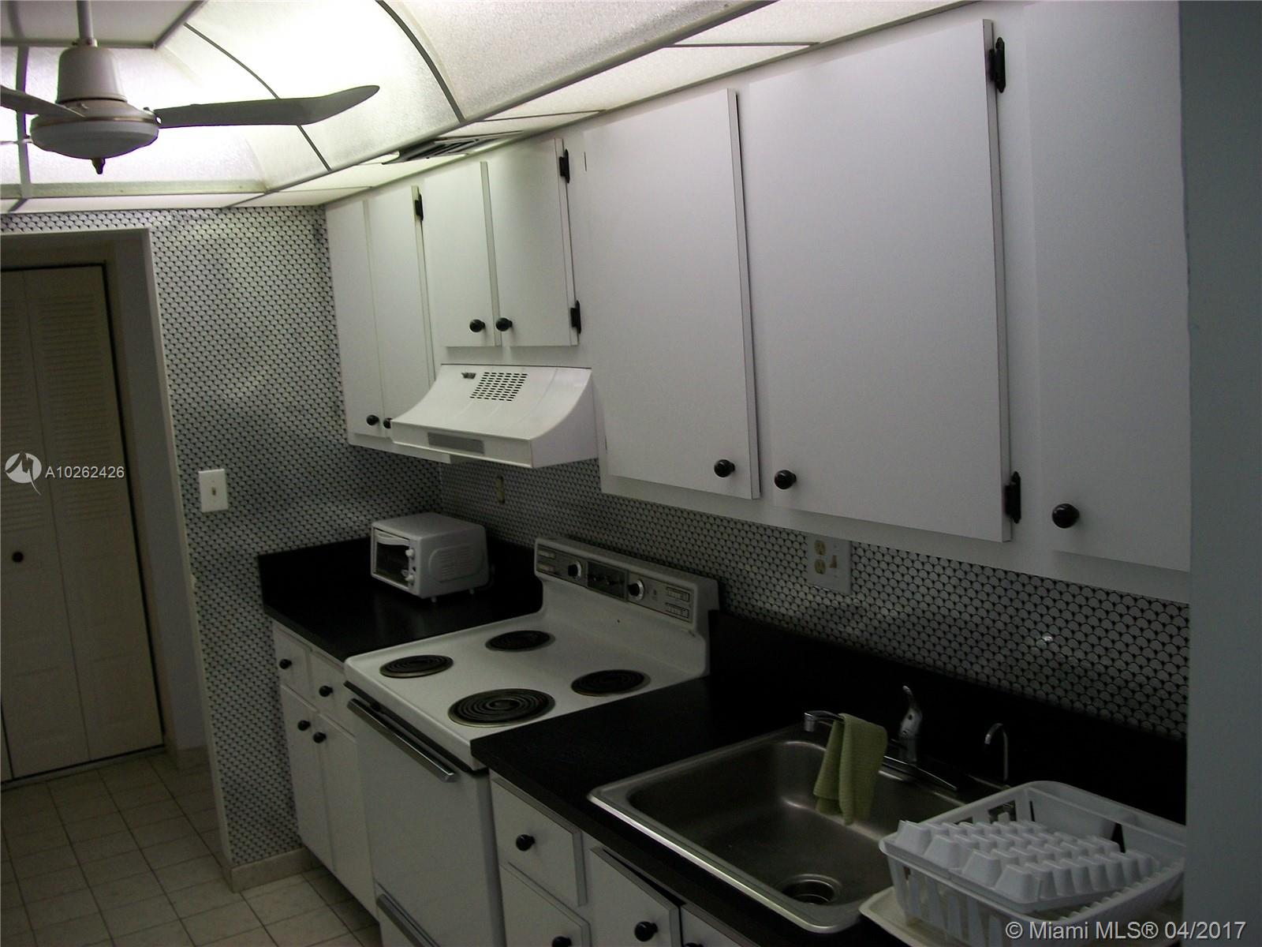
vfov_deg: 44.2
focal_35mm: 32
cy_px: 474
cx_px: 631
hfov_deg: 56.8
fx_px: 1167
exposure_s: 1/30
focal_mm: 5.7
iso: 89
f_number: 2.9
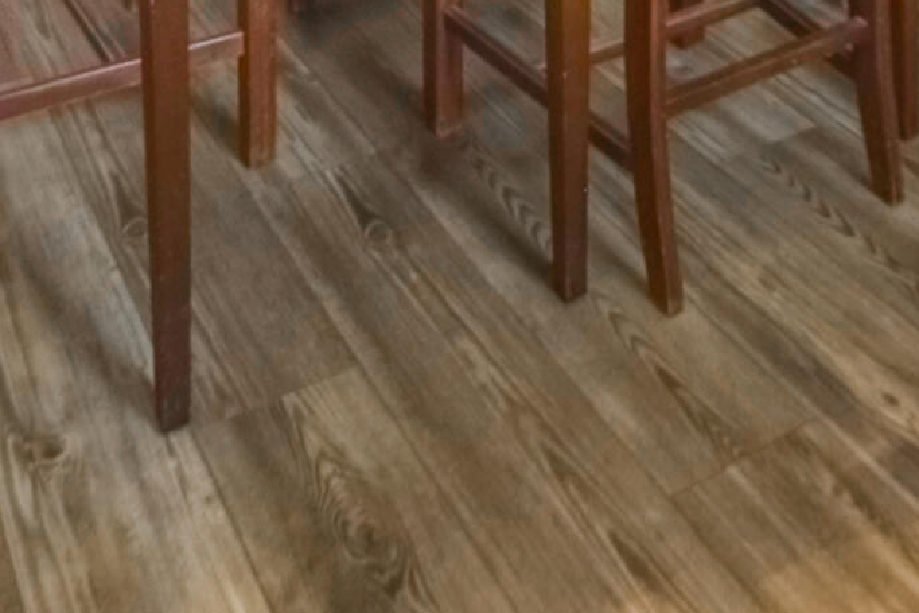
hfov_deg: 16.6
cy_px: -628
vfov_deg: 10.2
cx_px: 714
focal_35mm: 123
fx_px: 3139
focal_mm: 10.3
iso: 100
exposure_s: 1/500
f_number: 4.5
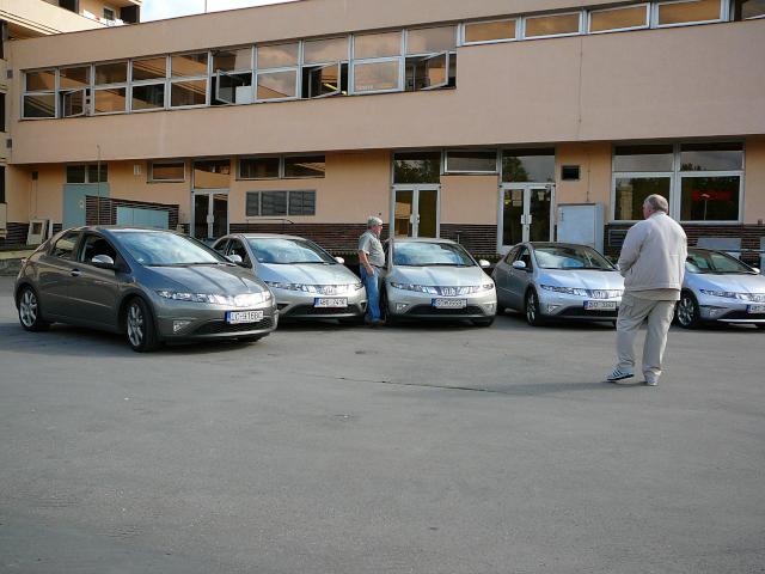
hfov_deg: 52.6
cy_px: 287
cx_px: 382
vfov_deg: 40.7
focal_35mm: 35
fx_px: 773
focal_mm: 5.2
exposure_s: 1/640
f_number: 2.8
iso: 80
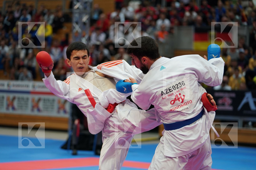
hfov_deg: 18.1
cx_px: 128
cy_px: 85
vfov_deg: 12.1
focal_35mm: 113
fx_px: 803
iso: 1600
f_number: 2.8
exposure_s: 1/1000
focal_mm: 113
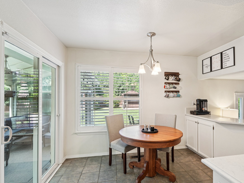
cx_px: 139
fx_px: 127
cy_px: 94
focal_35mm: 18
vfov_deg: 71.6
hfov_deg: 87.2
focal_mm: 16
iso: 250
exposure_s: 1/6
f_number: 8
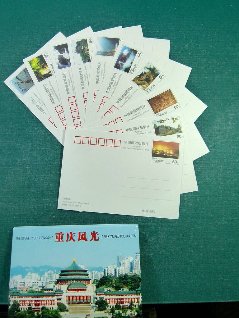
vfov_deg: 61.7
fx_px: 267
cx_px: 120
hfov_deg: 48.2
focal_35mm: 29
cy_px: 159
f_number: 4
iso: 160
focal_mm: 5.2
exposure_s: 1/125
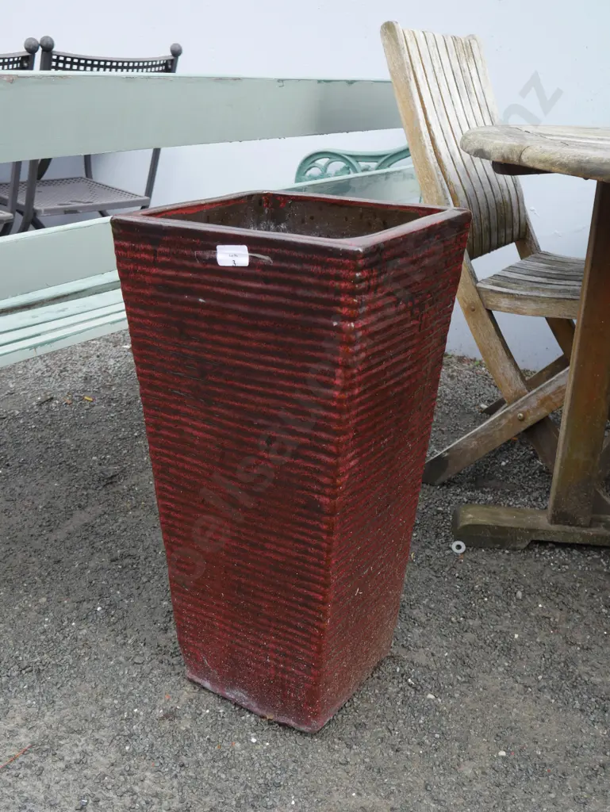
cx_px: 305
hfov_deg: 41.8
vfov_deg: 53.9
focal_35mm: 34
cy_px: 406
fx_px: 798
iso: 200
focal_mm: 17
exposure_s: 1/125
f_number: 4.5
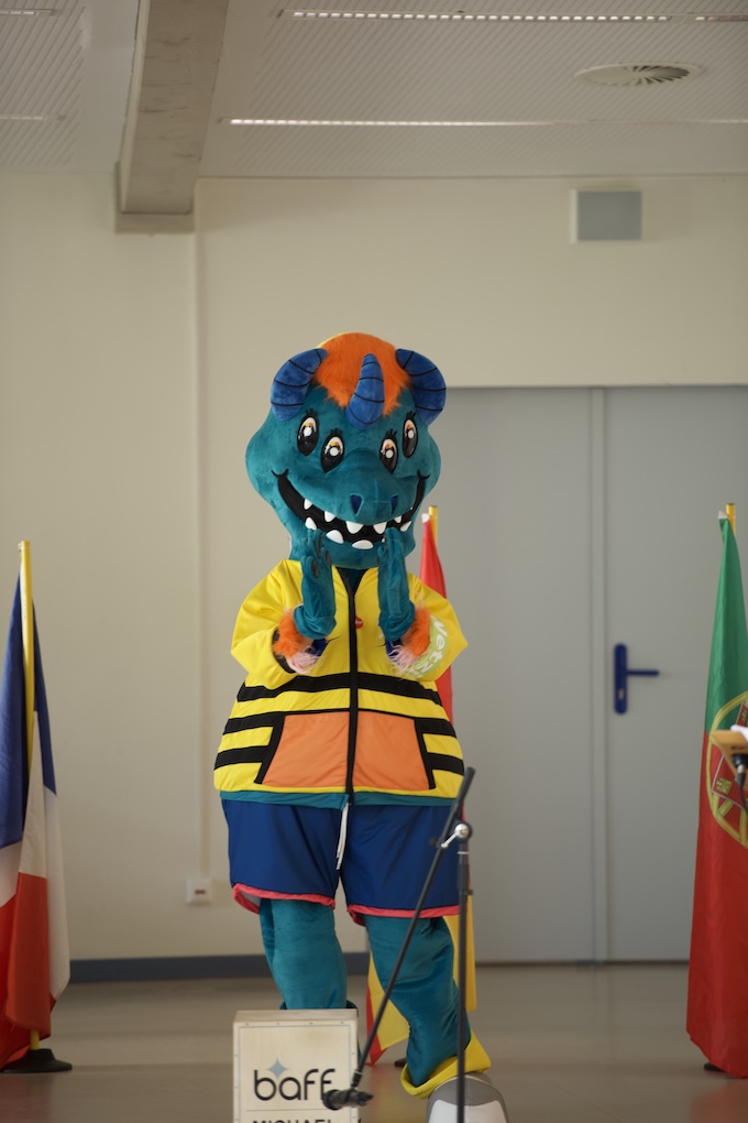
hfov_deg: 6.8
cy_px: 562
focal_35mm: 201
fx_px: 6264
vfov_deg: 10.2
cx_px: 374
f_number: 2.8
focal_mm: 200
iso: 400
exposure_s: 1/80
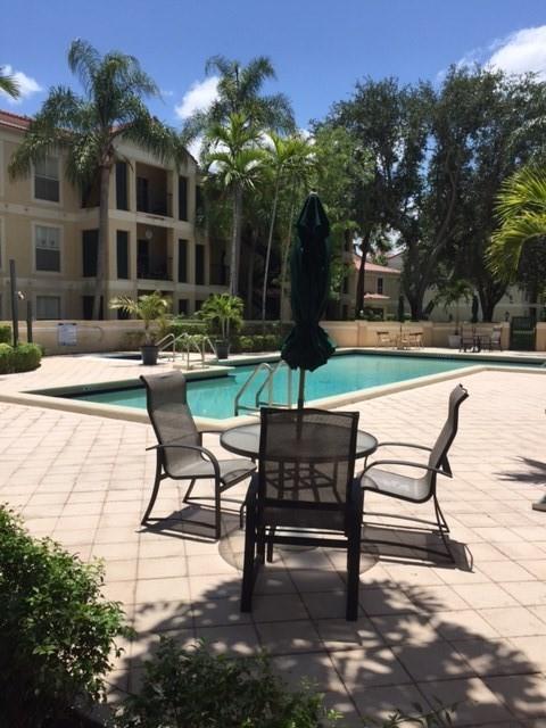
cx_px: 273
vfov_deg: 61.7
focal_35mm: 29
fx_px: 610
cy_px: 364
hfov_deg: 48.2
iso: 32
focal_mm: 4.15
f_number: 2.2
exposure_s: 1/2825
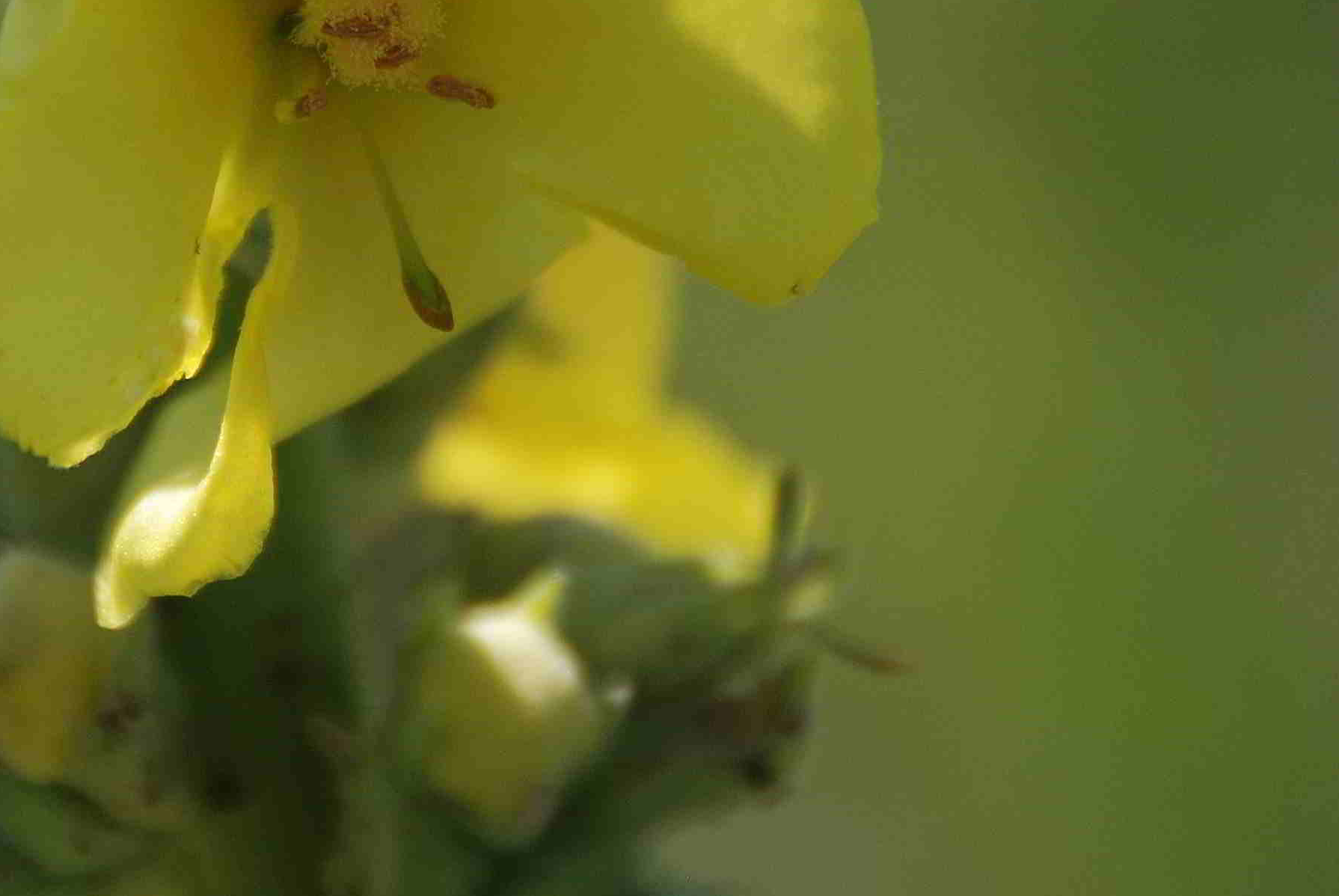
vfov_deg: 2.1
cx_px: 458
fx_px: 24166
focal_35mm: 649
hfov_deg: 3.2
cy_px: 117
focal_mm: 200
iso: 200
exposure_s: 1/1000
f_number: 5.6
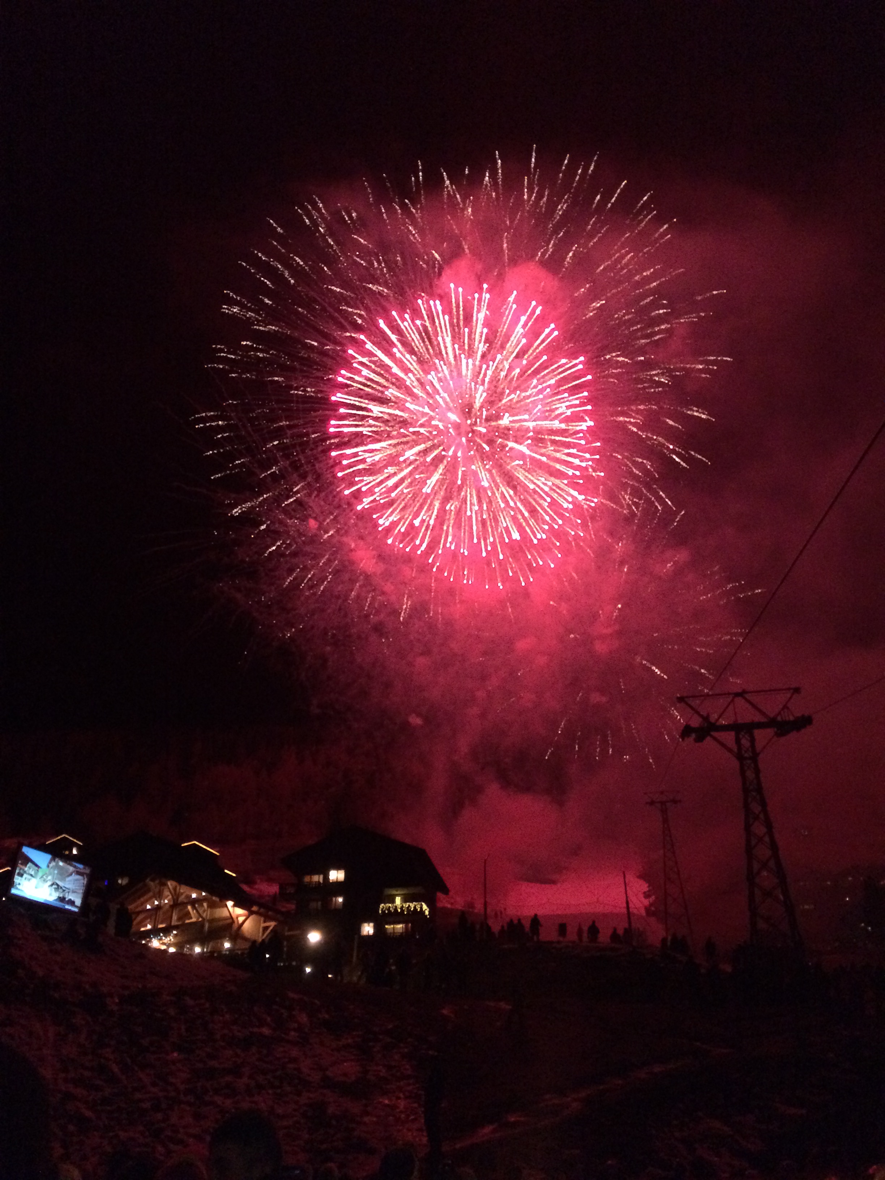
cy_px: 590
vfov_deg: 61.7
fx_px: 989
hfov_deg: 48.2
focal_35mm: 29
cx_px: 442
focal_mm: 4.15
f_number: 2.2
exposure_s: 1/25
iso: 320
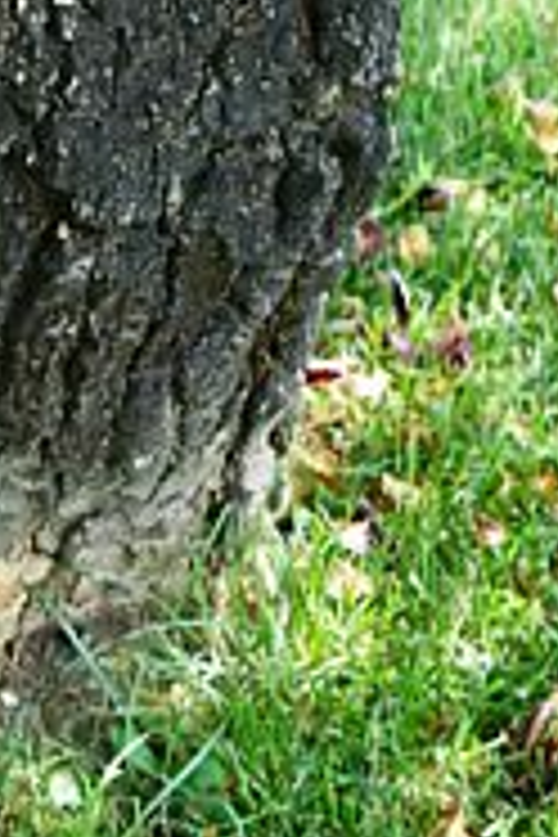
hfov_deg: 10.7
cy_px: -544
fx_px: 2883
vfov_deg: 14.9
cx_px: -238
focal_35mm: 124
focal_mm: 28
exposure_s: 1/80
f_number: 5.6
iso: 100
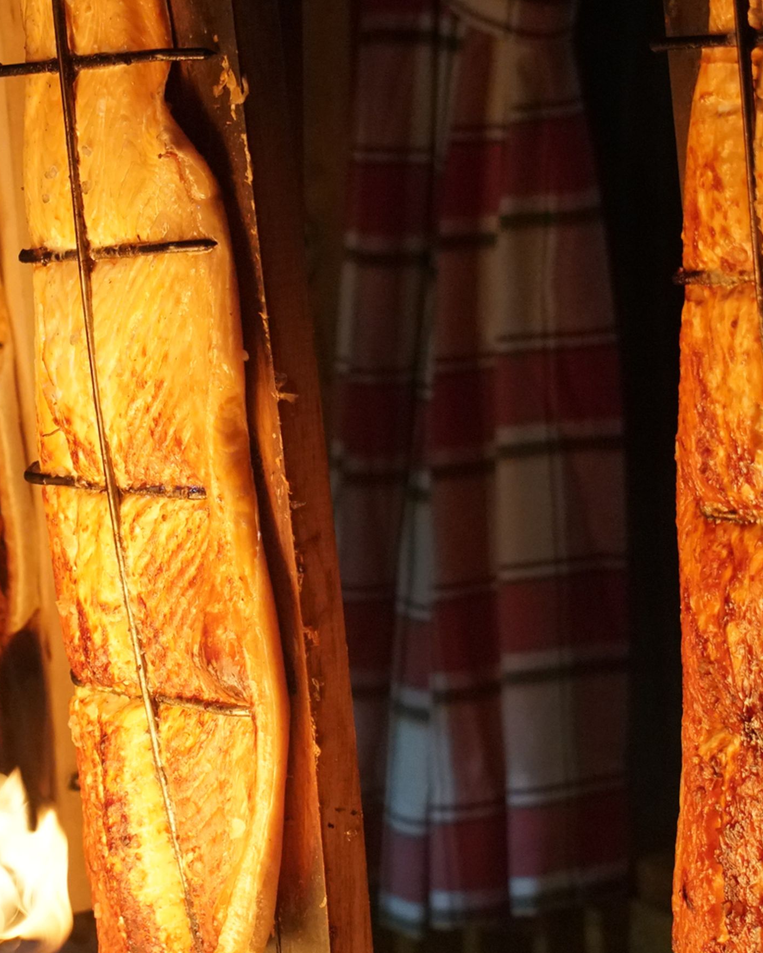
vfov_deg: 16.0
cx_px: 298
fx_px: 3388
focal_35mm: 120
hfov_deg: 12.8
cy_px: 639
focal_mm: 39
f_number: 4
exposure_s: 1/160
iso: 2000
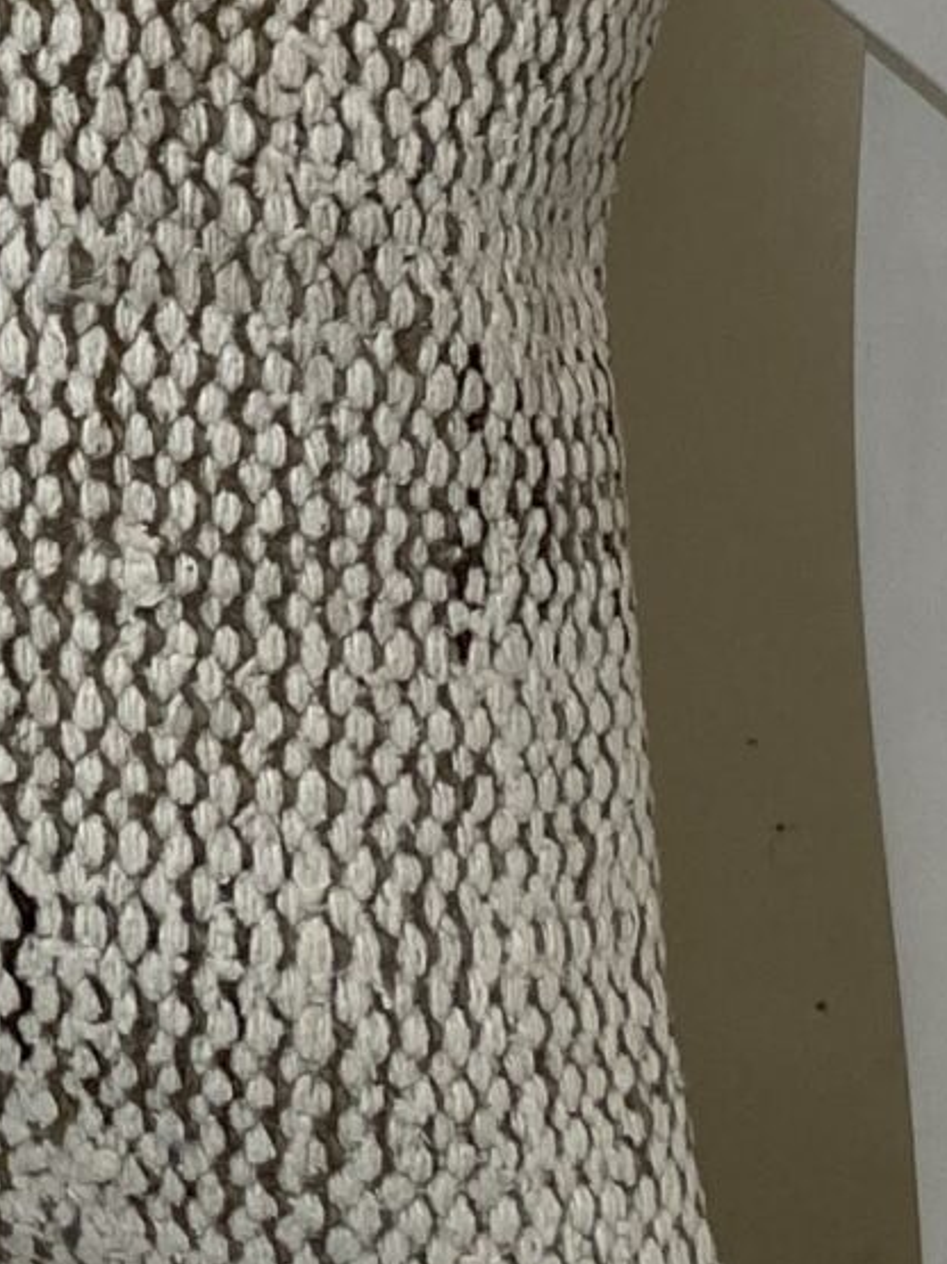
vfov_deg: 15.0
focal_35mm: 120
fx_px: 4379
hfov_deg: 11.3
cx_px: -899
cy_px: -715
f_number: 1.8
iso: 100
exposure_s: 1/121
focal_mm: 4.25
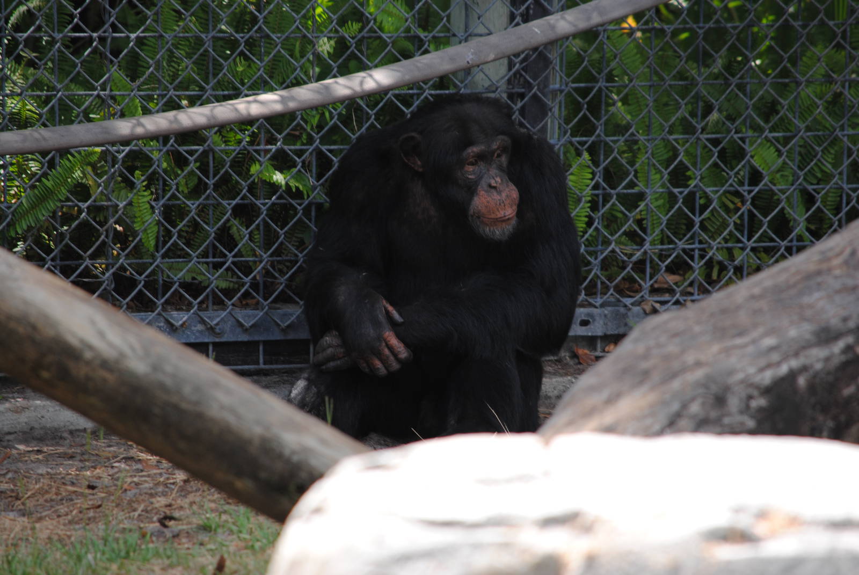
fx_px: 10750
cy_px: 288
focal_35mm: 450
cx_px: 430
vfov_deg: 3.1
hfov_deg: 4.6
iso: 160
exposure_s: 1/125
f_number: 5.6
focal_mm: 300
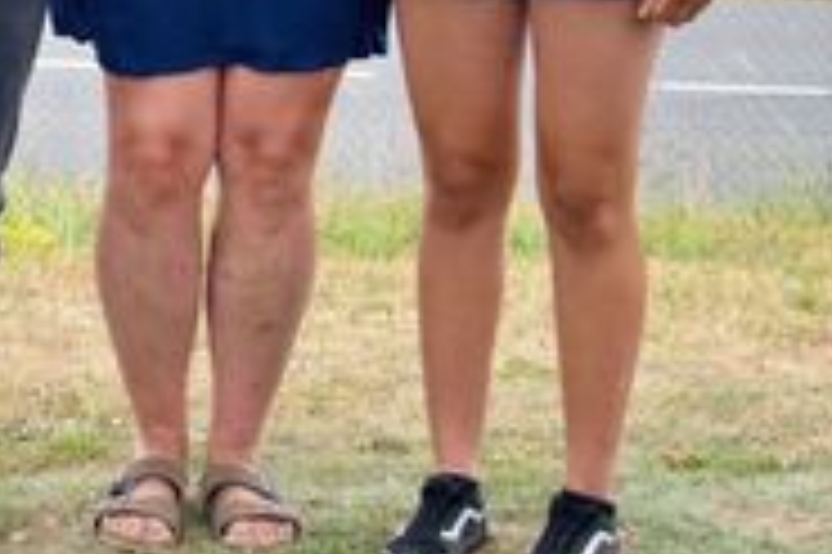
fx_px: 2424
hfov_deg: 18.5
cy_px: -140
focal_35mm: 105
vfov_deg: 12.7
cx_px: -162
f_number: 4
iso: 500
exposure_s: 1/1000
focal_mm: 24
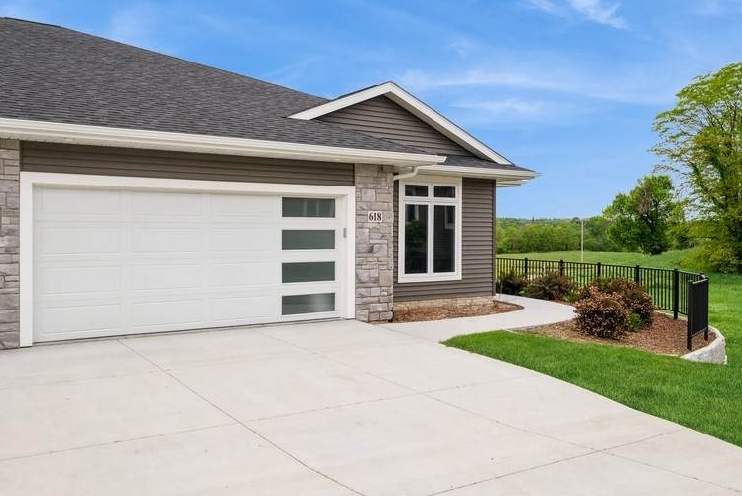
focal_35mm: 31
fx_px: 631
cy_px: 247
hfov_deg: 60.9
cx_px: 372
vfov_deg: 42.9
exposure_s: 1/160
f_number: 8
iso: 200
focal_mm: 25.5
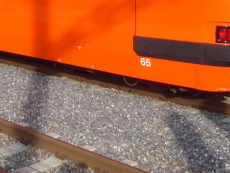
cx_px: 3
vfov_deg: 18.3
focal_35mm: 77
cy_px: -24
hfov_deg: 24.3
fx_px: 512
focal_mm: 4.3
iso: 80
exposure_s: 1/100
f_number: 7.1
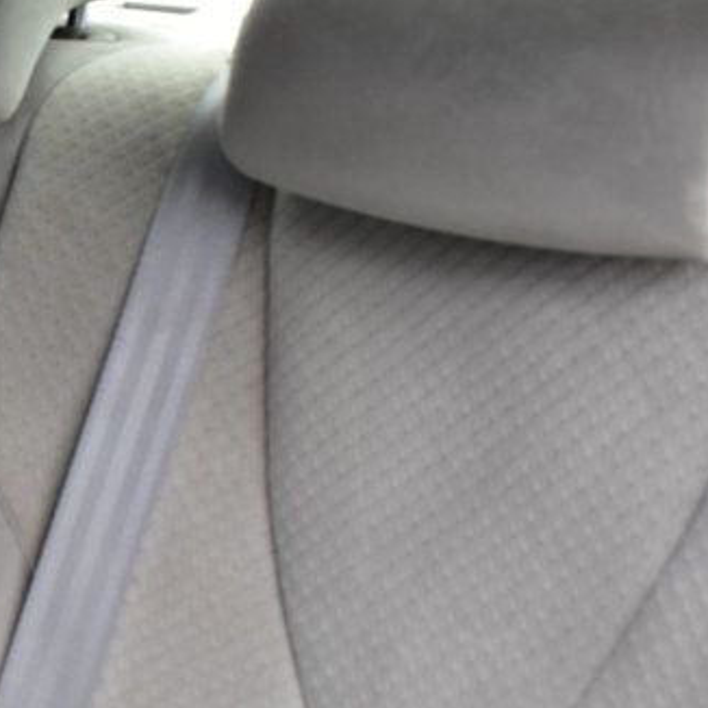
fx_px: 1851
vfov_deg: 21.3
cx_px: -256
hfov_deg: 19.6
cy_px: 602
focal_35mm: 80
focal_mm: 20
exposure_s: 1/30
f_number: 7.1
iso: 400
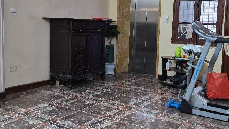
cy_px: 43
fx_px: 249
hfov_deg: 48.7
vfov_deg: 28.8
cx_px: 149
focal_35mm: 41
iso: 640
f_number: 1.8
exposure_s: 1/100
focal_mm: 5.4
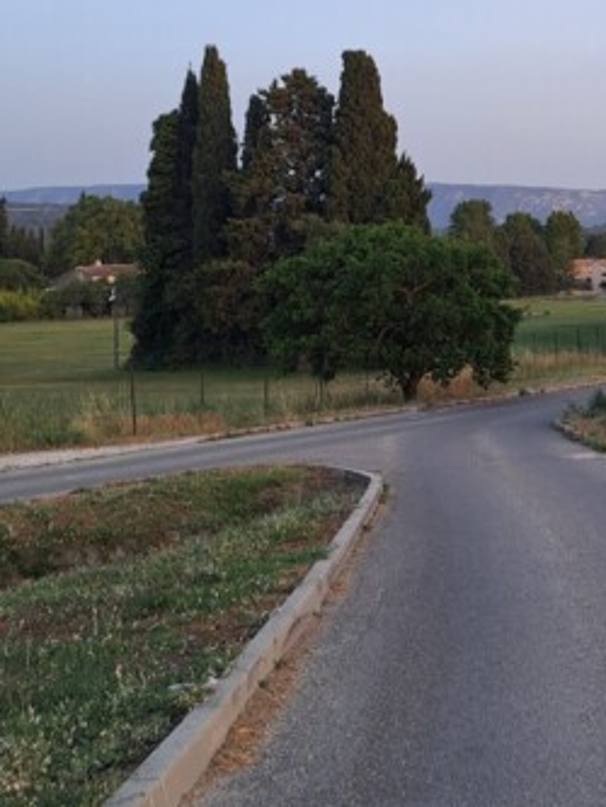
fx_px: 1260
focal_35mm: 54
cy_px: 160
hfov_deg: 25.9
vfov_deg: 34.4
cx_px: 574
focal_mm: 4.65
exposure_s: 1/105
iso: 32
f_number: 1.8
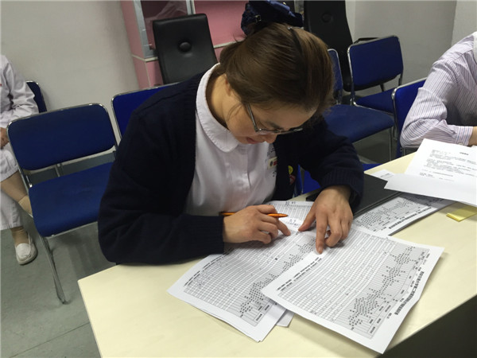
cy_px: 179
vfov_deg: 48.2
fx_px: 400
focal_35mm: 29
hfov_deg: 61.7
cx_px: 238
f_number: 2.2
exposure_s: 1/30
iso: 80
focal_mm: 4.15
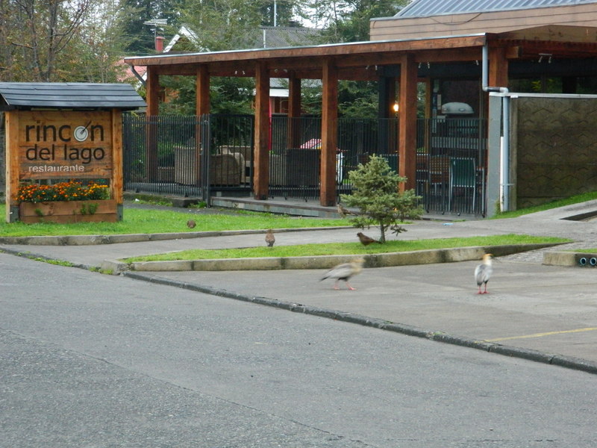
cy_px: 224
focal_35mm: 129
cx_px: 298
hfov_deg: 15.3
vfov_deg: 11.5
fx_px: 2225
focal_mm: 23.2
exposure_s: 1/6
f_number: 4.7
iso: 400
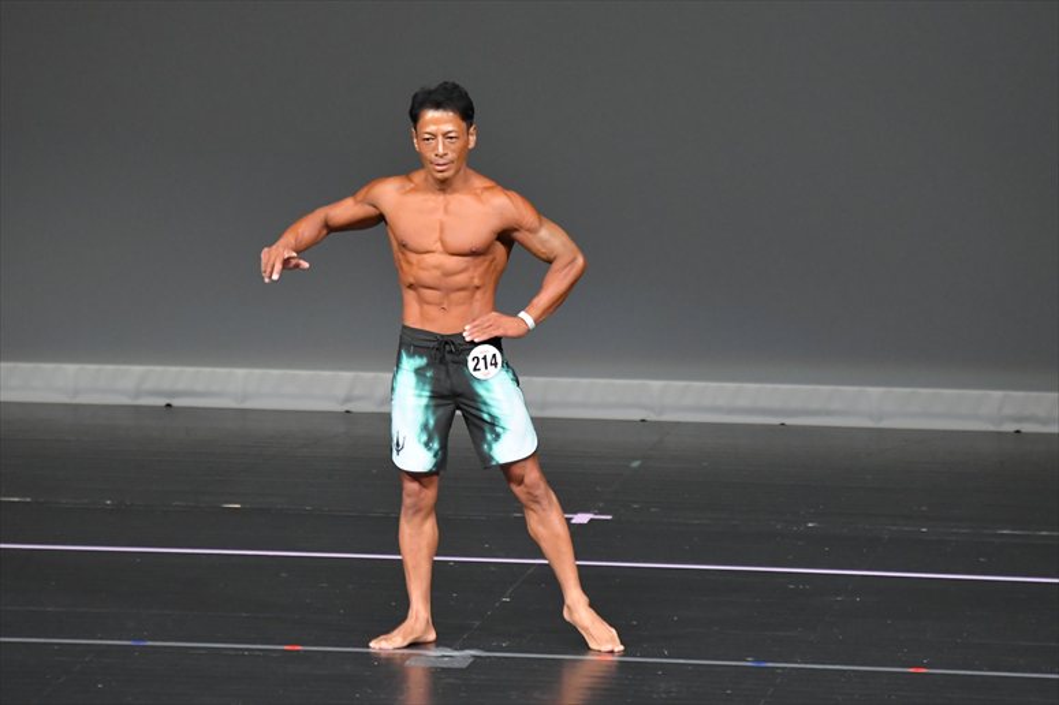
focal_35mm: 345
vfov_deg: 4.0
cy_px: 352
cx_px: 530
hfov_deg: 6.0
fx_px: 10144
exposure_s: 1/400
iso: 5000
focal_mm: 230
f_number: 5.6
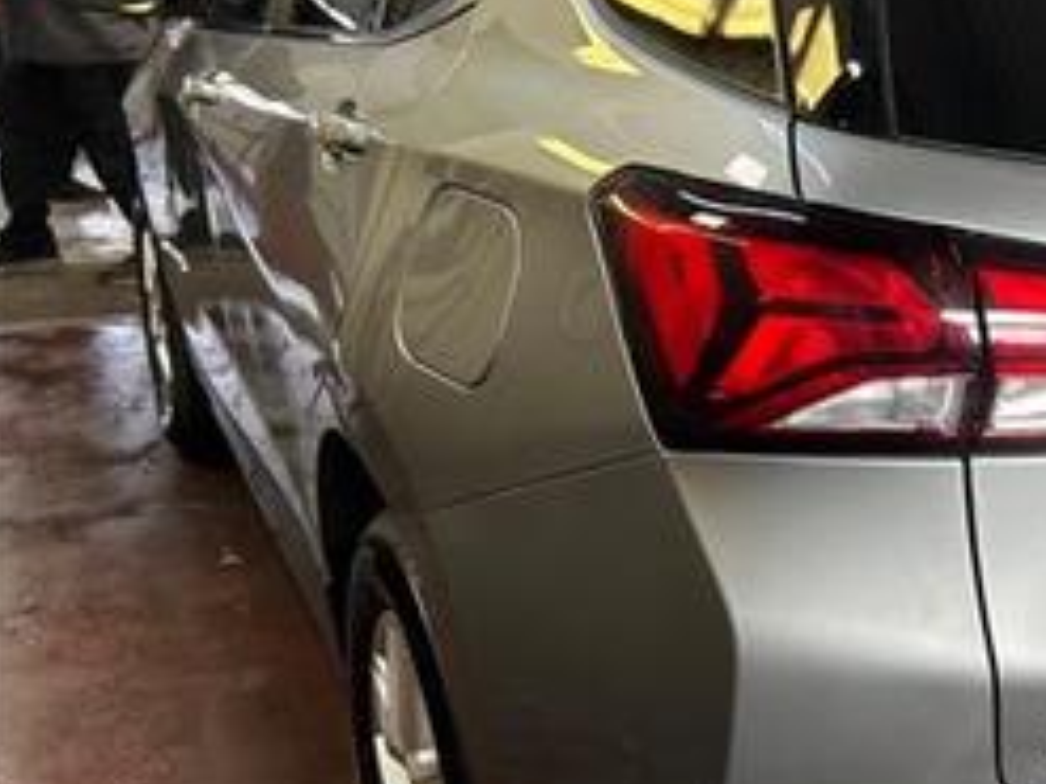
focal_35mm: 53
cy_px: 428
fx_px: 1601
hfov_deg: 33.2
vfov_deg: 27.5
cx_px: 1046
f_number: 1.5
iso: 40
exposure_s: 1/155
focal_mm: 5.7
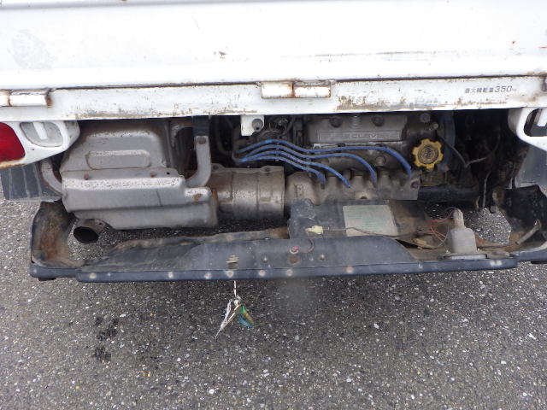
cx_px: 274
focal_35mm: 28
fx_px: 442
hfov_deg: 63.4
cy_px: 205
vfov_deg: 49.7
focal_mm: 5
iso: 125
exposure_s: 1/320
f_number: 4.2
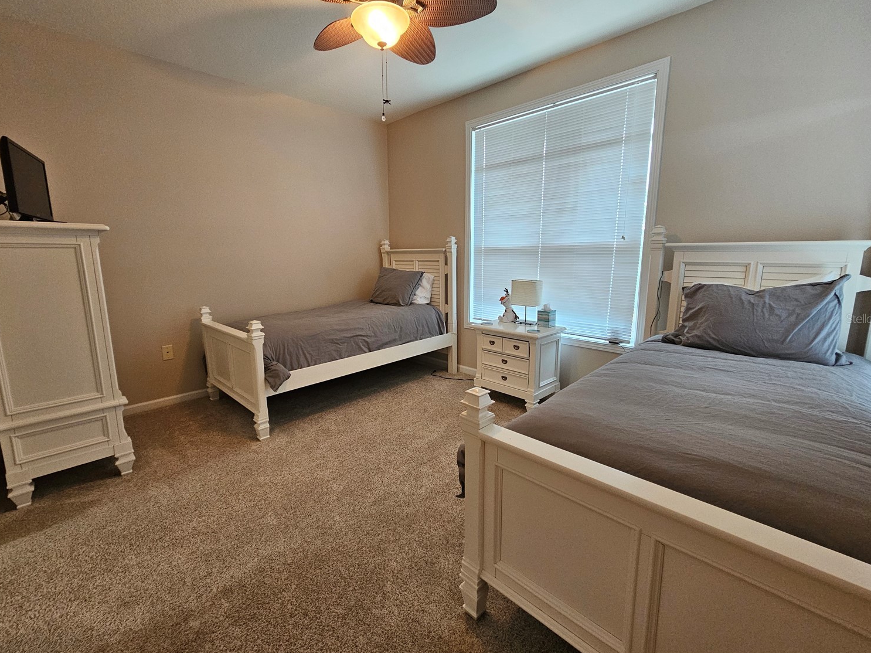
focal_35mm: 14
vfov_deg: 85.6
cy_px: 318
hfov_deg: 102.1
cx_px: 433
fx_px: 352
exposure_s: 1/60
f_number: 2.2
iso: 400
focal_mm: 2.2
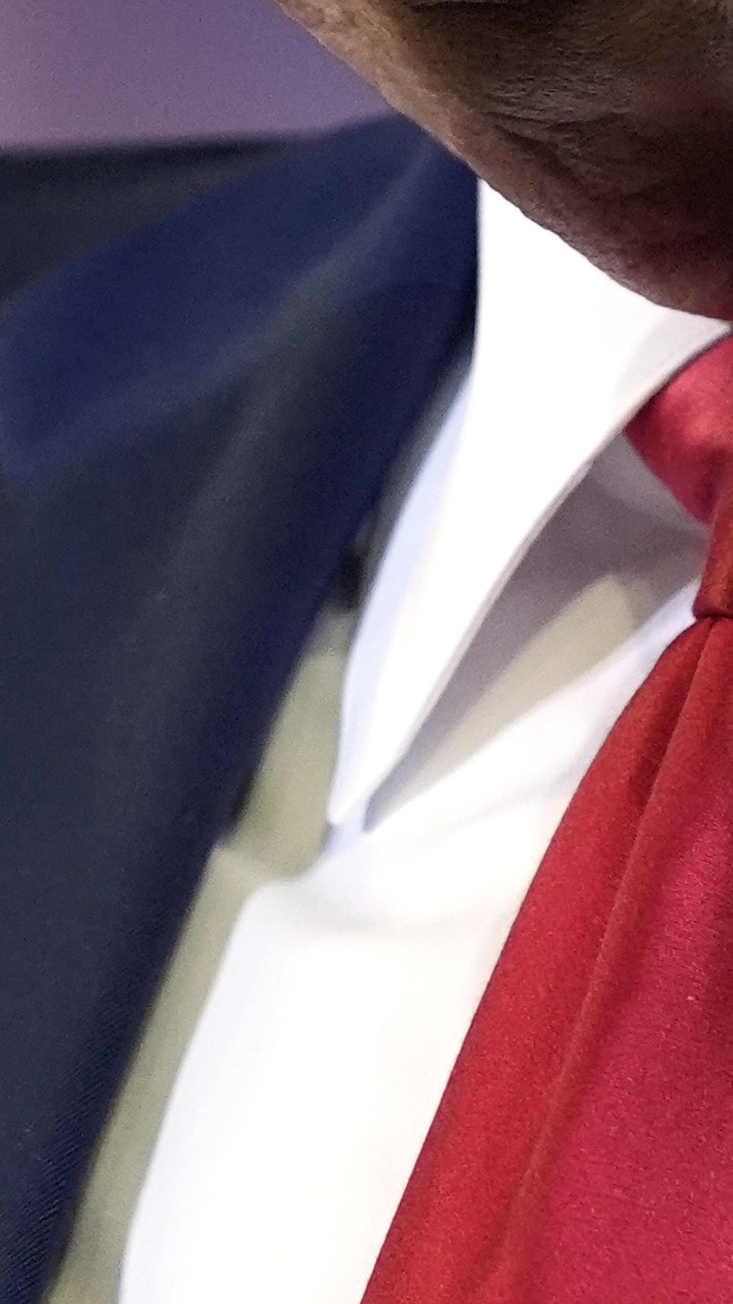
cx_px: 512
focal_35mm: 1455
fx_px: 50309
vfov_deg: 1.5
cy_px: -702
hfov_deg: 0.8
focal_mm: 300
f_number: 3.2
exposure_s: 1/800
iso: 4000
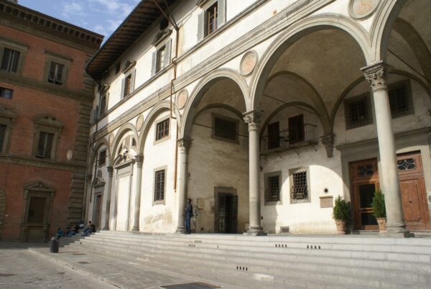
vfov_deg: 48.1
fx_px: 324
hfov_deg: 67.3
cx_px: 216
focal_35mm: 27
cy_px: 144
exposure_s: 1/160
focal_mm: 18
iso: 100
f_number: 10
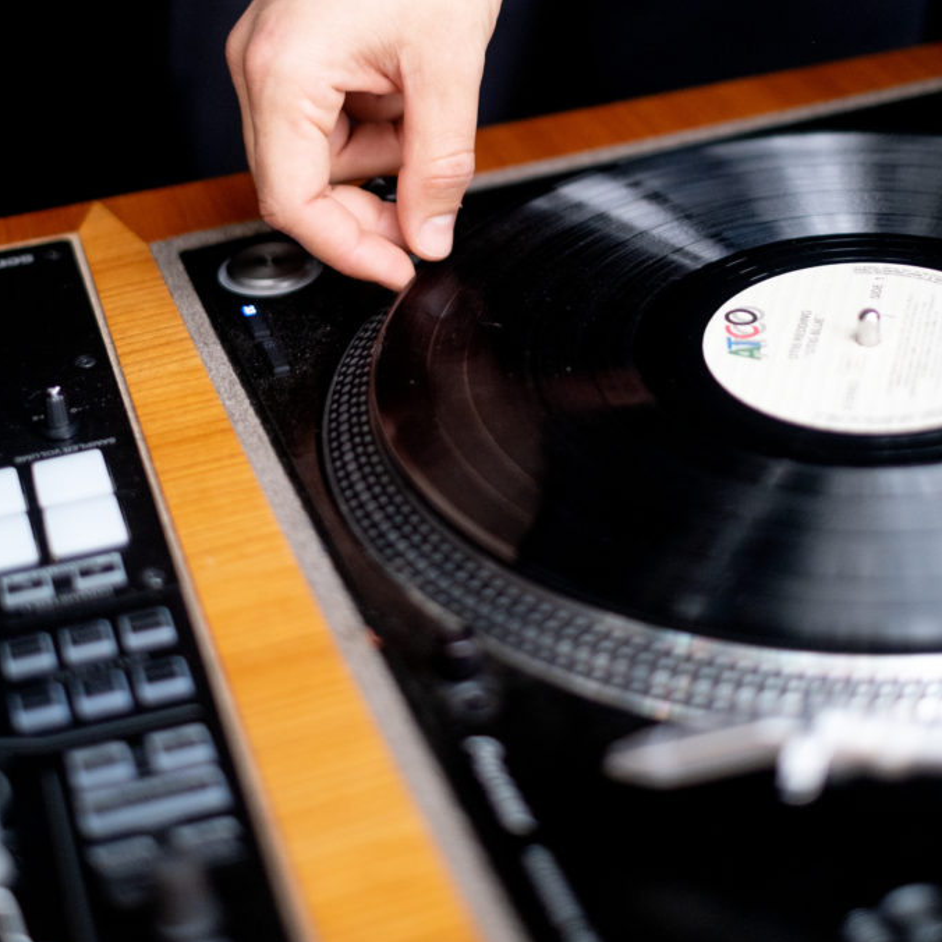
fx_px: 2155
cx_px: 474
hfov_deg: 24.7
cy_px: 273
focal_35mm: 70
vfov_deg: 24.5
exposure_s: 1/500
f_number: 1.4
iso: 1000
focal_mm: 35
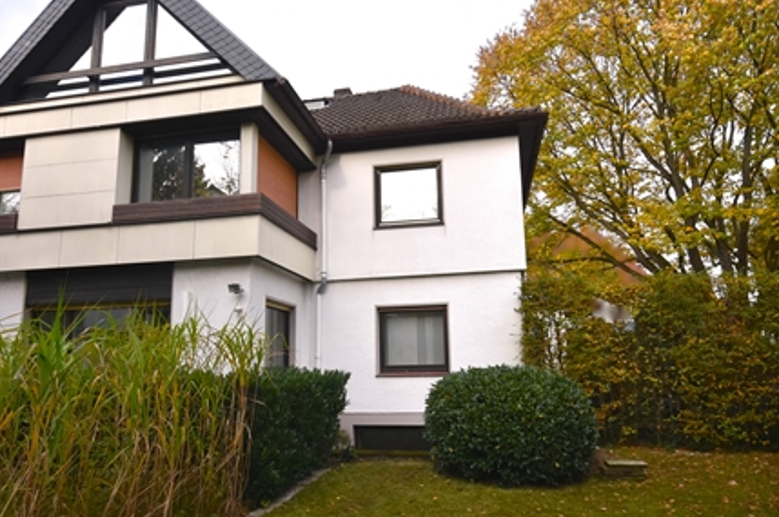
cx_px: 385
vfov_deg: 55.0
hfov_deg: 76.2
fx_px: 497
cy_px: 276
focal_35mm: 23
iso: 500
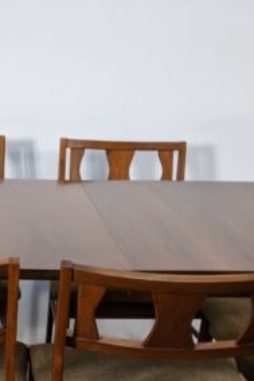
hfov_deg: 17.5
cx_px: 0
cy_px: 362
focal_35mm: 76
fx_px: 805
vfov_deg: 25.6
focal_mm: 4.44
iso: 90
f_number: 1.8
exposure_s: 1/30
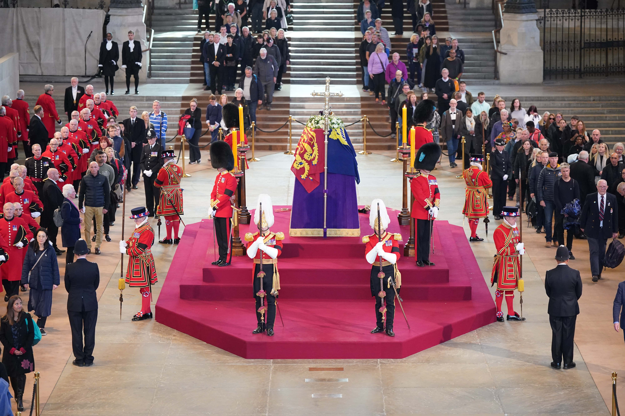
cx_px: 312
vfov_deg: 10.9
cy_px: 208
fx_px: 2187
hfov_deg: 16.3
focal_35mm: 126
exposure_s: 1/160
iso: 4000
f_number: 2.8
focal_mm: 126
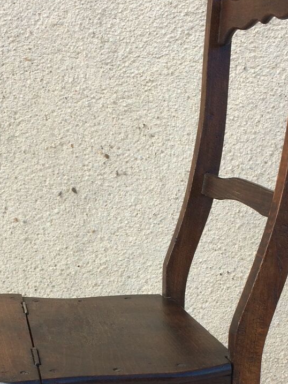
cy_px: 319
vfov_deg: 28.6
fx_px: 732
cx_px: 110
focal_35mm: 66
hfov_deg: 22.2
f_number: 2.2
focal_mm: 4.15
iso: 32
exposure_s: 1/376
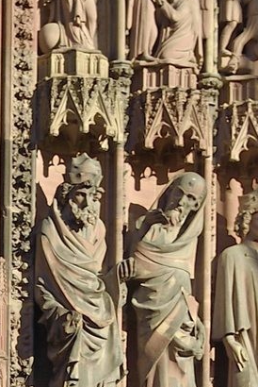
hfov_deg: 5.0
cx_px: -283
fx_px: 2887
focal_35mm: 269
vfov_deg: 7.4
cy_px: 764
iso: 200
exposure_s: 1/500
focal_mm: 46
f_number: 7.1
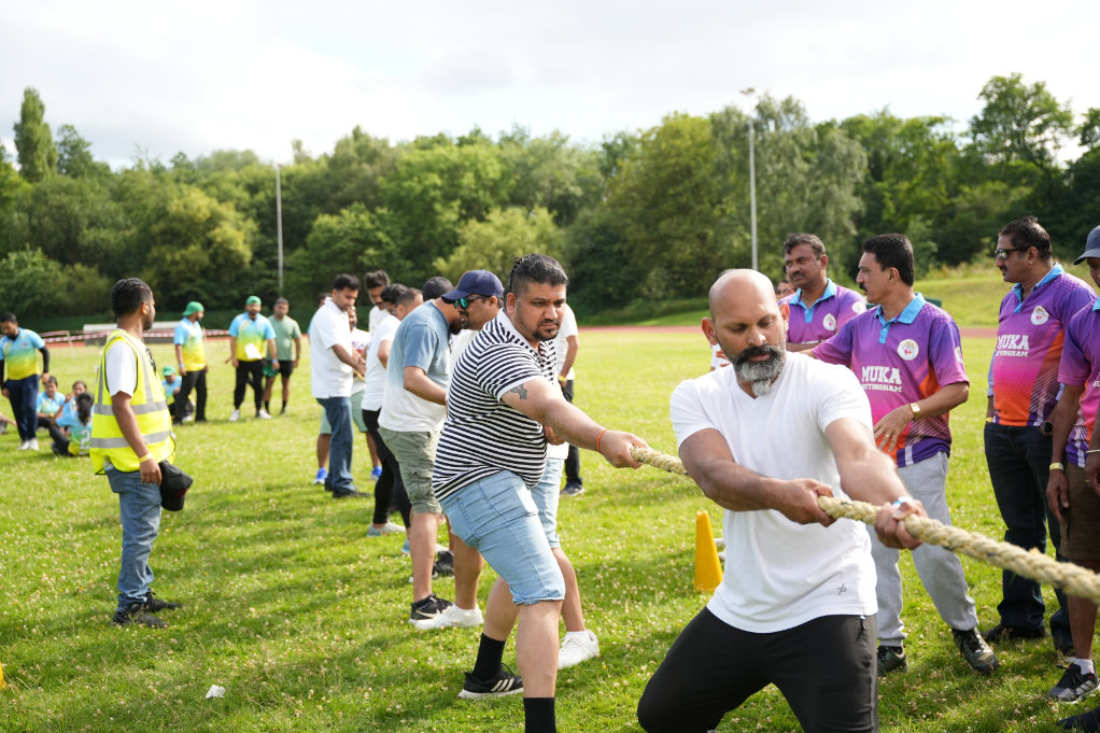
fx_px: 1201
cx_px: 550
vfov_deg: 34.0
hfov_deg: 49.2
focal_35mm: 39
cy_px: 366
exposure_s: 1/1250
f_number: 2.8
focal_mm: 39.3
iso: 250
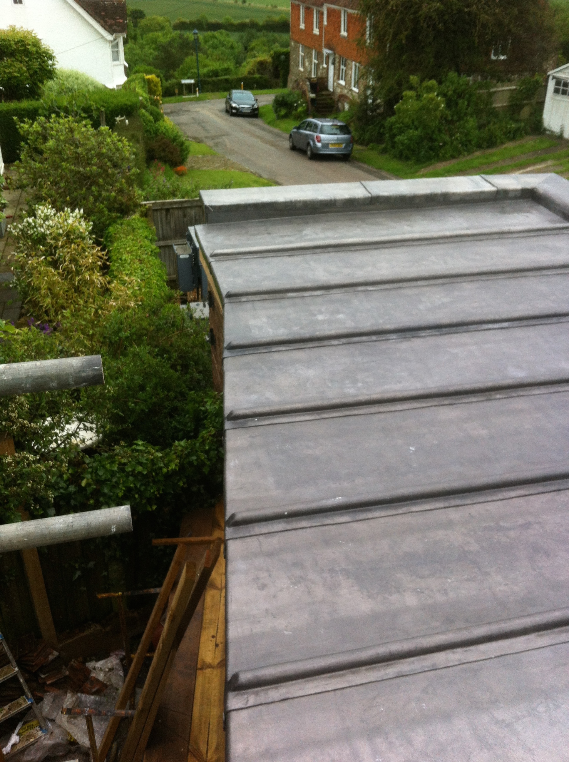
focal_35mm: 35
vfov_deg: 52.7
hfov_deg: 40.6
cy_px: 381
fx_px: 769
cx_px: 284
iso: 80
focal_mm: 3.85
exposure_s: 1/591
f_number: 2.8
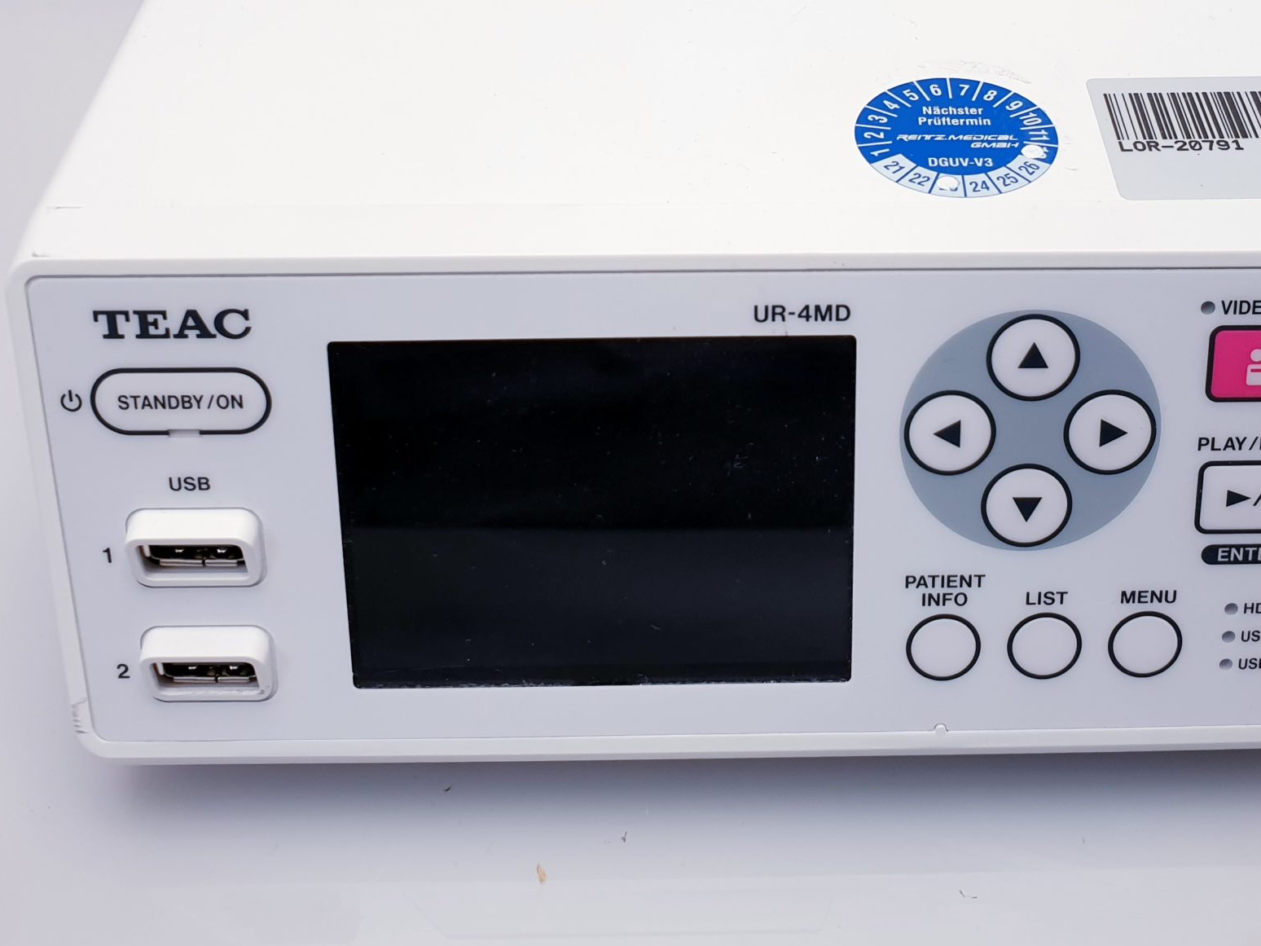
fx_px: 1566
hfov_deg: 43.6
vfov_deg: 32.8
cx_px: 777
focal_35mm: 43
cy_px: 209
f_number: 2.4
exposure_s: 1/100
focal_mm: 4.3
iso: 64
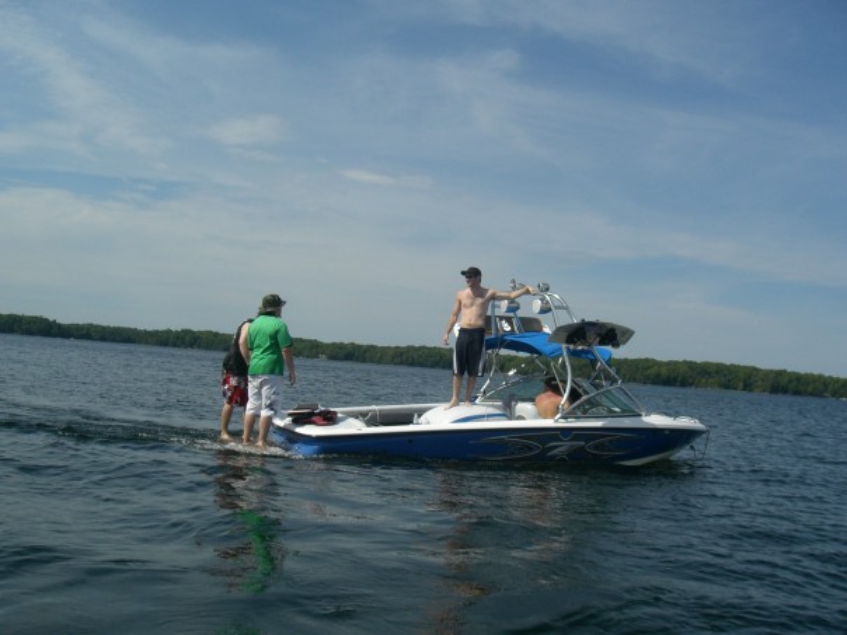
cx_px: 424
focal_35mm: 38
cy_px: 318
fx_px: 930
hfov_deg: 49.0
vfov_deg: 37.7
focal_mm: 6.3
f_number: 4.4
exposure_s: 1/1600
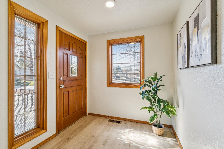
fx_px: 101
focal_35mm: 16
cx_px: 112
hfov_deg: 96.0
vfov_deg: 73.1
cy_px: 74
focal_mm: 16.2
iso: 400
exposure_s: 1/20
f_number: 13
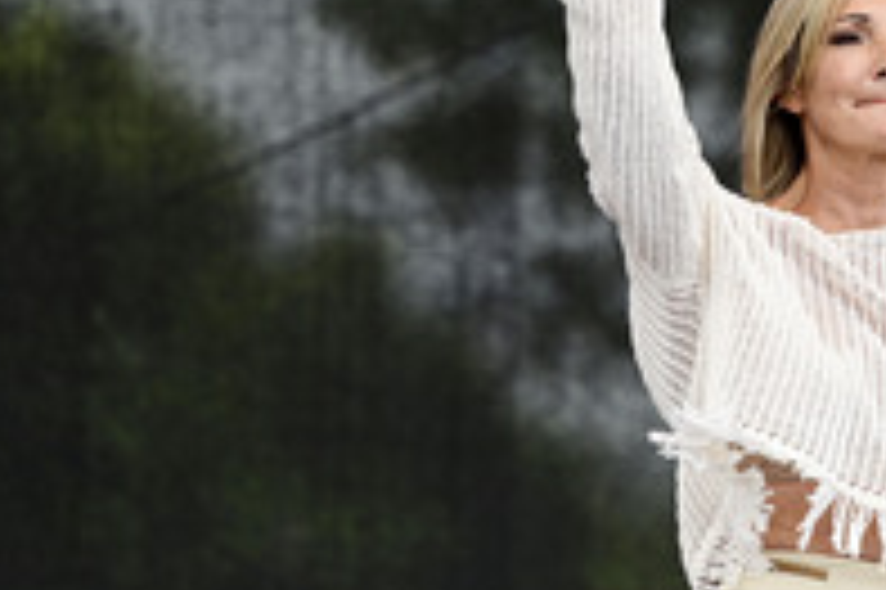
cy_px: 216
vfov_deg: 3.5
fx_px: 9566
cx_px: 843
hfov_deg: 5.3
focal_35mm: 389
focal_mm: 170
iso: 100
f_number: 3.2
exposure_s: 1/320
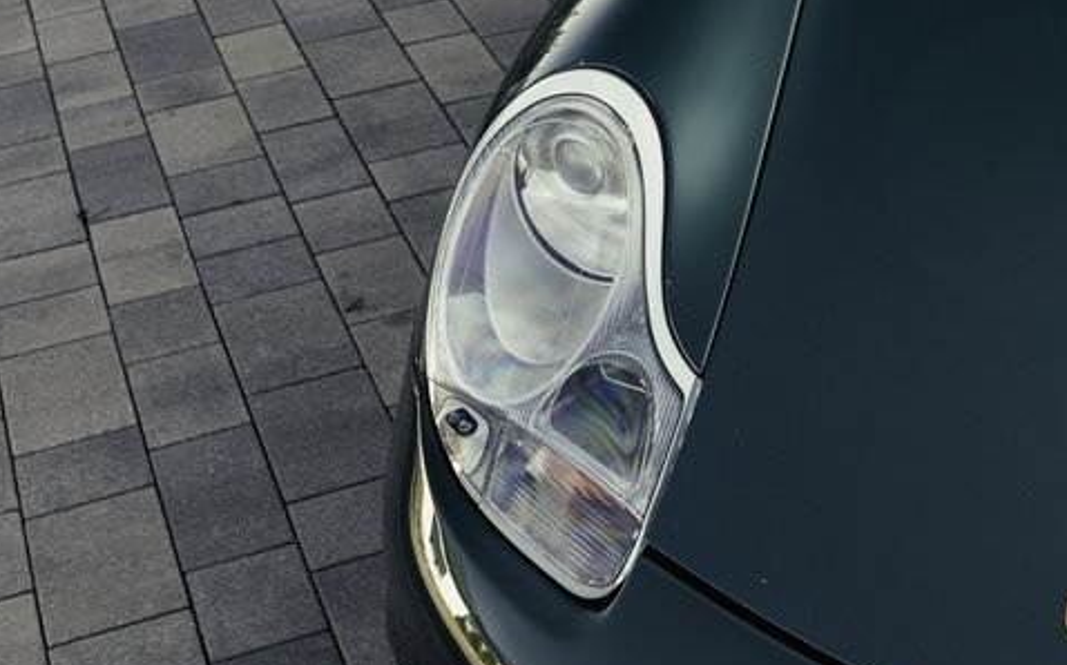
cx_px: 786
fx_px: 1714
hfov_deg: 33.9
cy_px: 375
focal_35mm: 59
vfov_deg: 21.9
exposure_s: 1/60
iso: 100
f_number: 4
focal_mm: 24
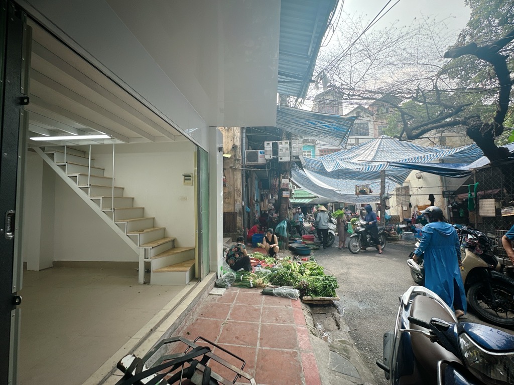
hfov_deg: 102.1
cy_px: 192
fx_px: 208
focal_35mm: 14
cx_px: 257
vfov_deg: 85.7
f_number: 2.2
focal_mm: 2.22
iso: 40
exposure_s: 1/348
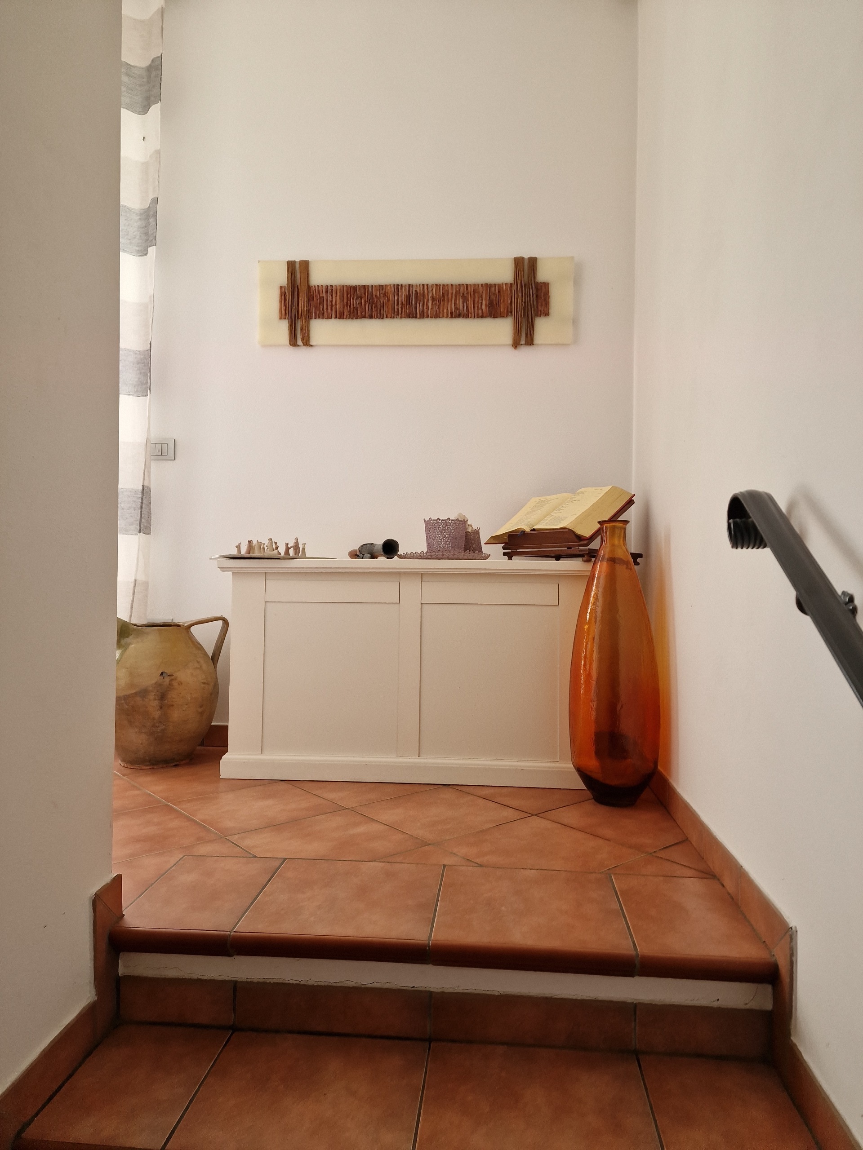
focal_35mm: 23
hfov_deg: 58.9
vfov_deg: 73.9
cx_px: 432
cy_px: 575
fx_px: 765
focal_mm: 6.4
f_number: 1.8
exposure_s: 1/120
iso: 50
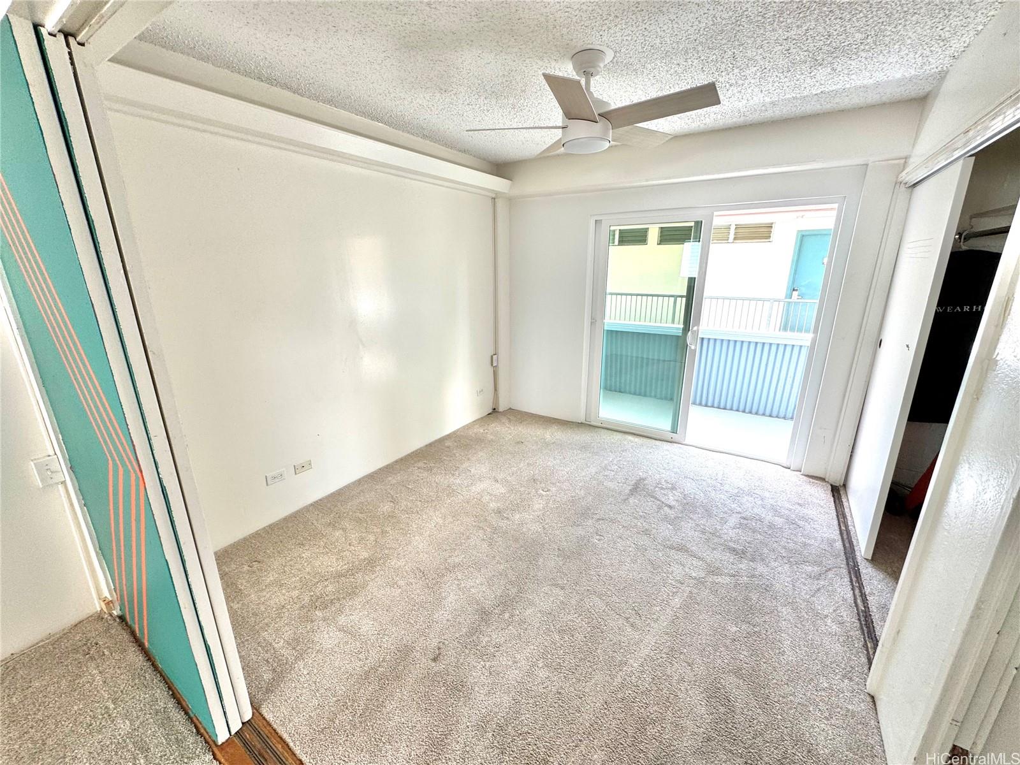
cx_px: 510
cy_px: 382
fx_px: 413
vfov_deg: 85.7
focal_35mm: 14
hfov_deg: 102.1
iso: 64
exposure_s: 1/99
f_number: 2.2
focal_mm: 2.22
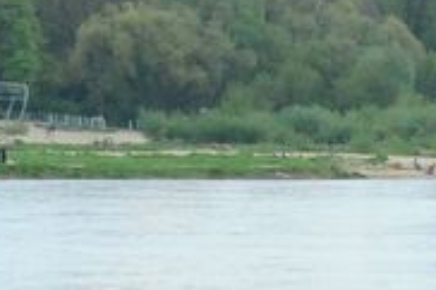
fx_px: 8373
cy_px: 731
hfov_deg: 3.0
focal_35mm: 692
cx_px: 791
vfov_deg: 2.0
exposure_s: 1/800
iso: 4000
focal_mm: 105
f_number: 14
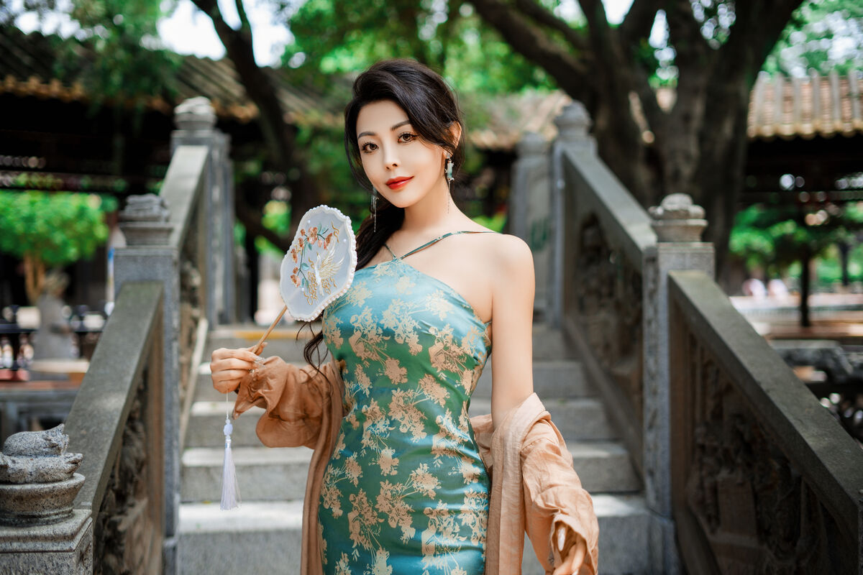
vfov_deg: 27.0
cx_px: 432
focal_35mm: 50
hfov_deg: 39.6
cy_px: 288
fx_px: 1199
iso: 100
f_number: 2
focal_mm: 50
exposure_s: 1/320
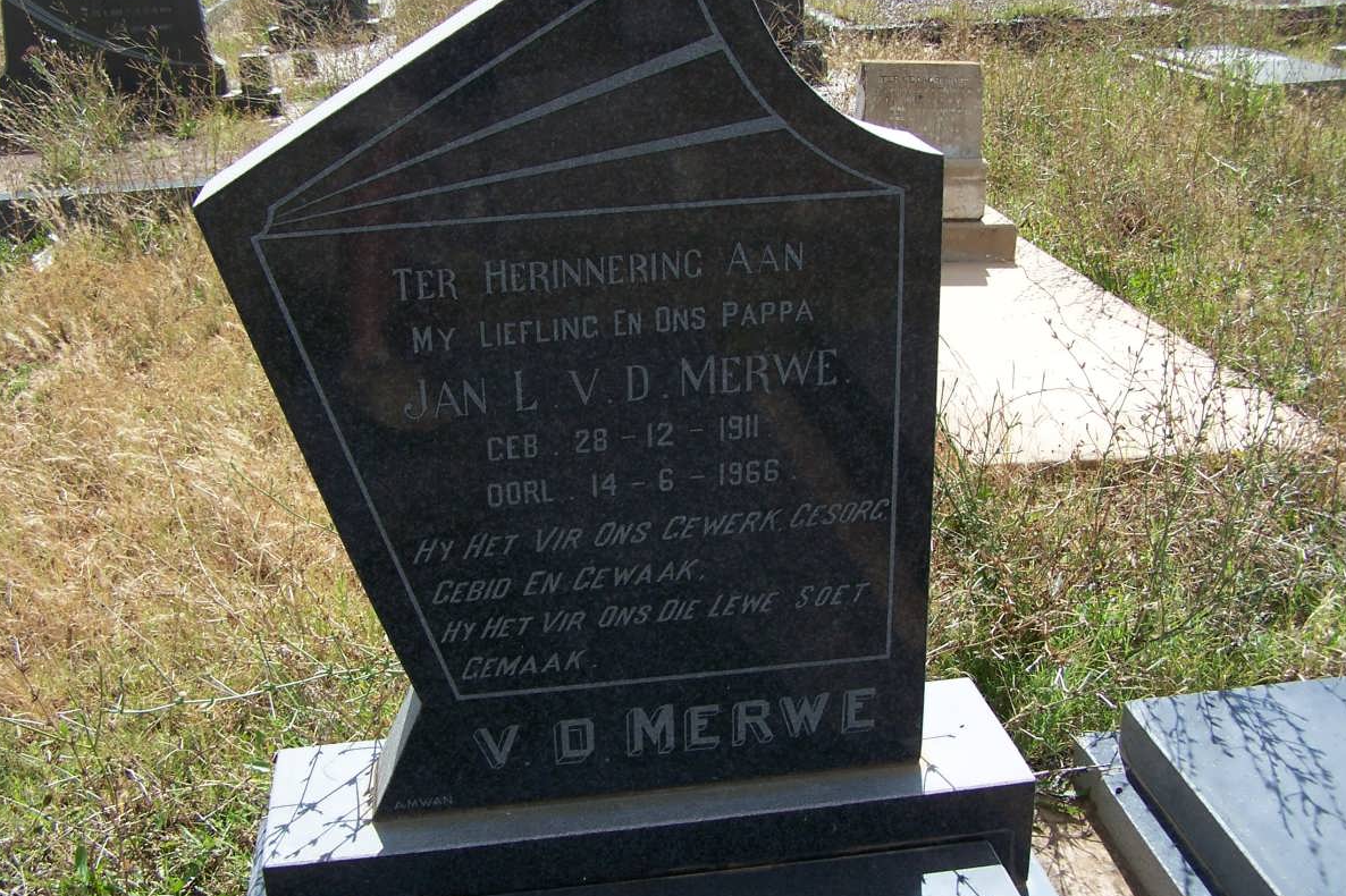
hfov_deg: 48.5
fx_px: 1495
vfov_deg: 33.4
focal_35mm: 40
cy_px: 443
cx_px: 678
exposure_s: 1/750
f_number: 4
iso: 80
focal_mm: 6.3
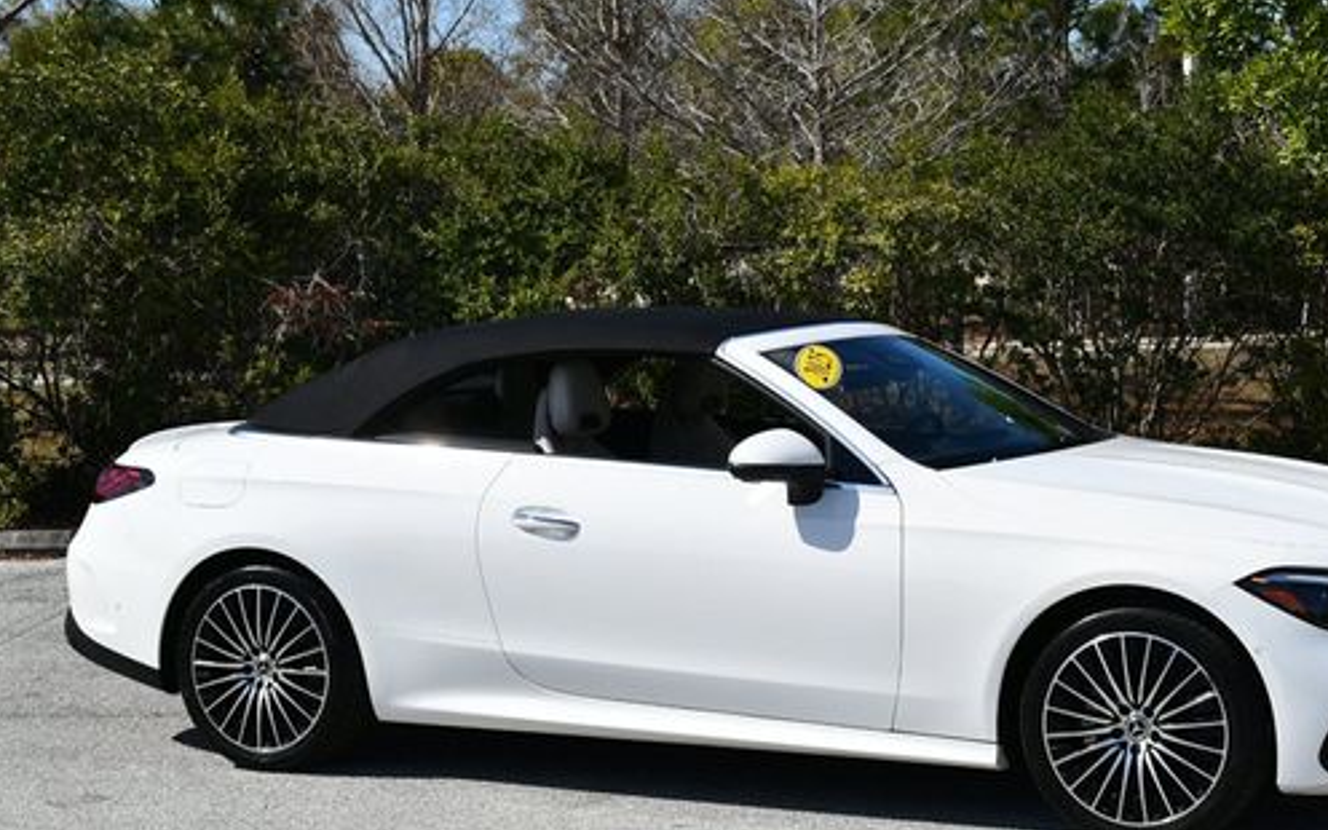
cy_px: 378
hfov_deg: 26.1
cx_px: 825
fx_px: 2859
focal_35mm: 79
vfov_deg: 16.5
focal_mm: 30
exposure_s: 1/320
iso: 100
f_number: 9
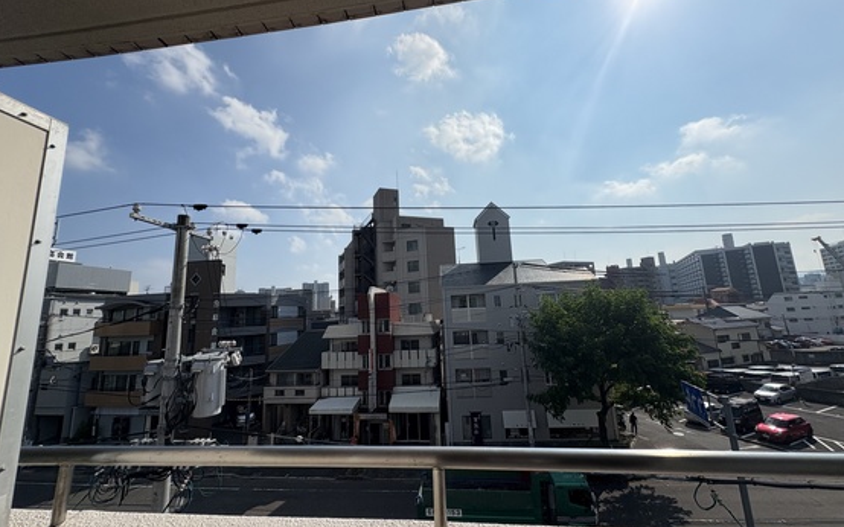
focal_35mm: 15
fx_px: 345
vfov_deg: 74.7
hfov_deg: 101.5
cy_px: 253
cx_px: 419
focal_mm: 2.22
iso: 50
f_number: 2.2
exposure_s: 1/5650
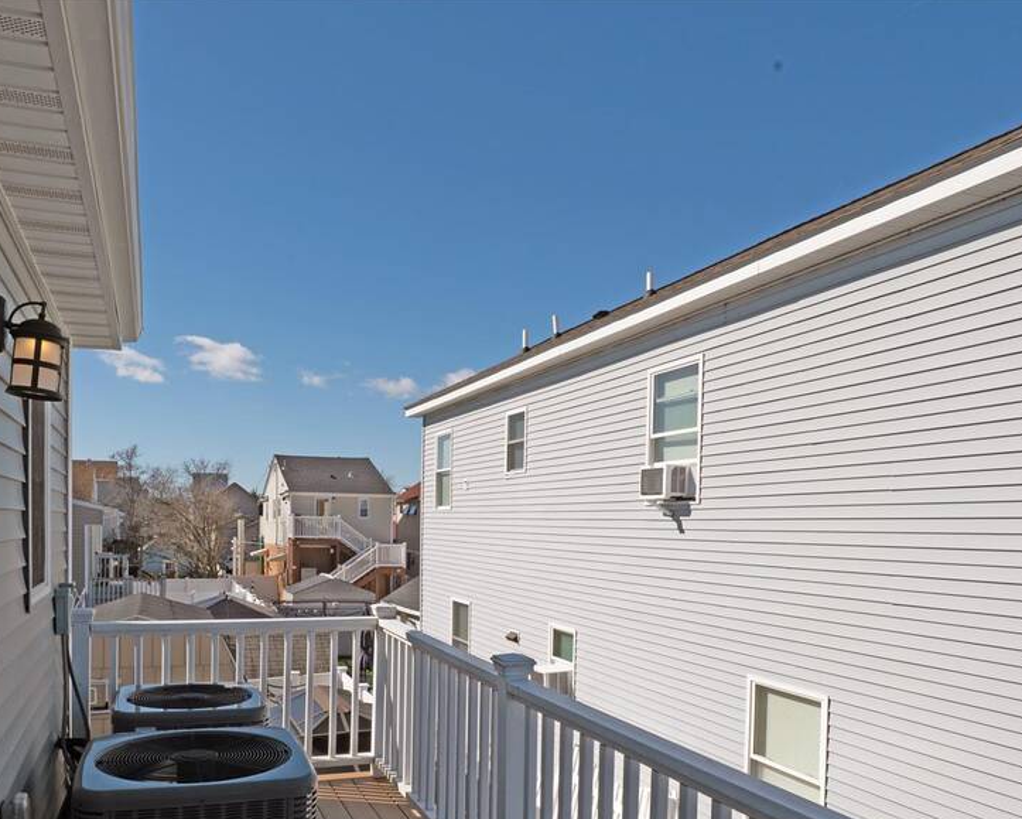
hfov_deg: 61.8
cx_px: 421
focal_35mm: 28
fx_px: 847
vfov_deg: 50.5
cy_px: 559
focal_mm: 18
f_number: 13
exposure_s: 1/640
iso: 400
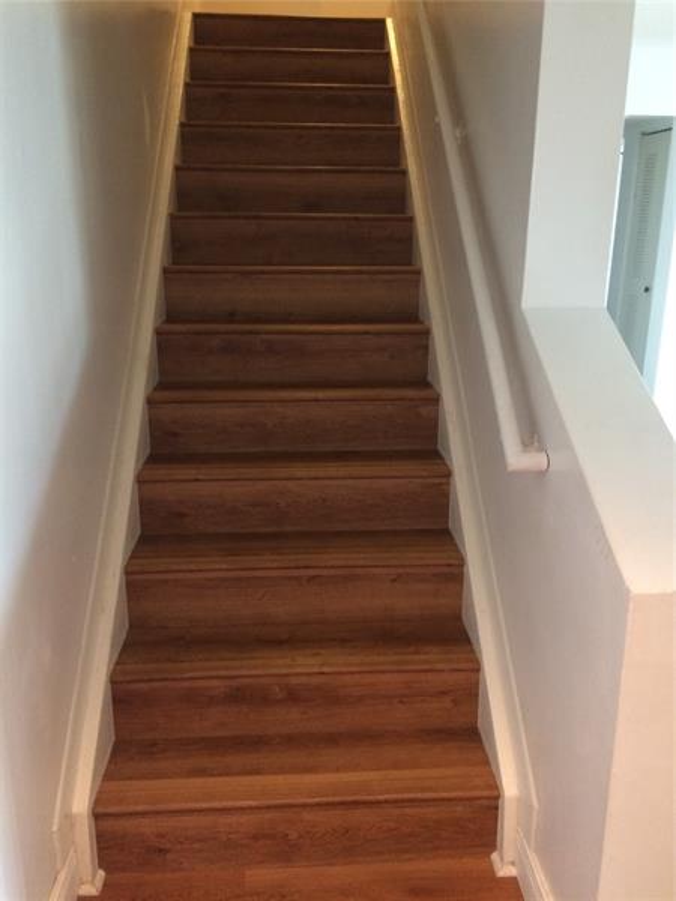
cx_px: 338
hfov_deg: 48.2
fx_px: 755
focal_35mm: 29
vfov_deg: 61.7
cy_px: 450
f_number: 2.2
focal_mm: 4.15
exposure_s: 1/20
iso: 250
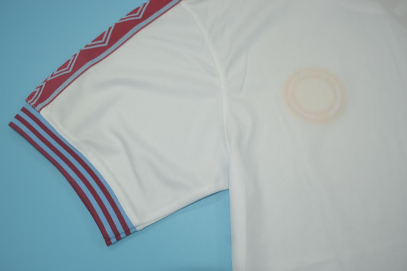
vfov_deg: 43.6
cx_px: 204
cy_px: 136
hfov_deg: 61.9
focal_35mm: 30
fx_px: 339
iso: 200
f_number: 5
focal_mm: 20
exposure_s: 1/200
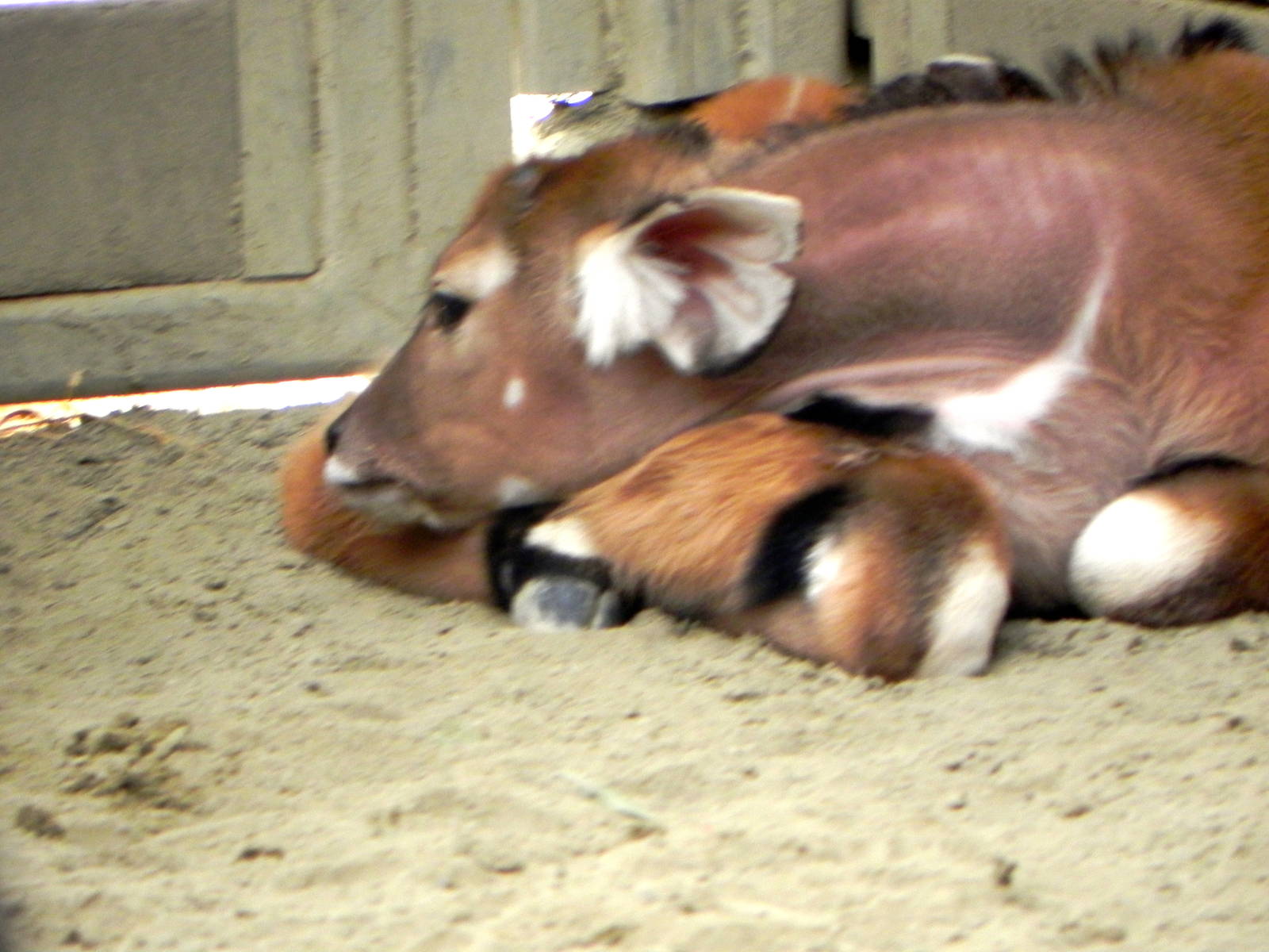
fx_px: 24855
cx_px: 634
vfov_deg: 2.2
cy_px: 476
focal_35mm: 678
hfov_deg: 2.9
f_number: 5
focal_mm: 120
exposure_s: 1/52
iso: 400
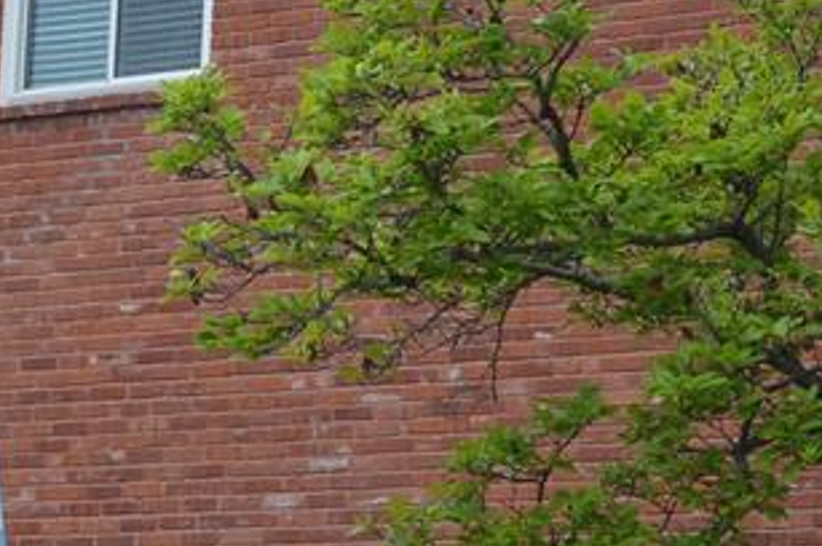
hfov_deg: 12.8
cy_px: 321
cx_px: 506
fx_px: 3649
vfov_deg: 8.6
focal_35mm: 160
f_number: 5.6
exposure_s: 1/125
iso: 100
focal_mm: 32
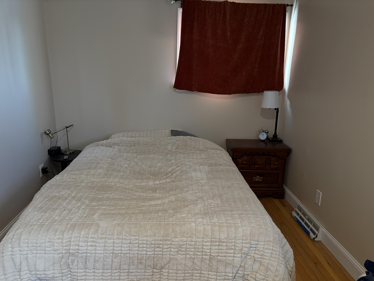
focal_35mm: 26
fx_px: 281
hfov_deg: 67.3
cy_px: 140
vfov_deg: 53.1
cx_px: 187
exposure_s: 1/60
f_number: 1.6
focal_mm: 5.96
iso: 200
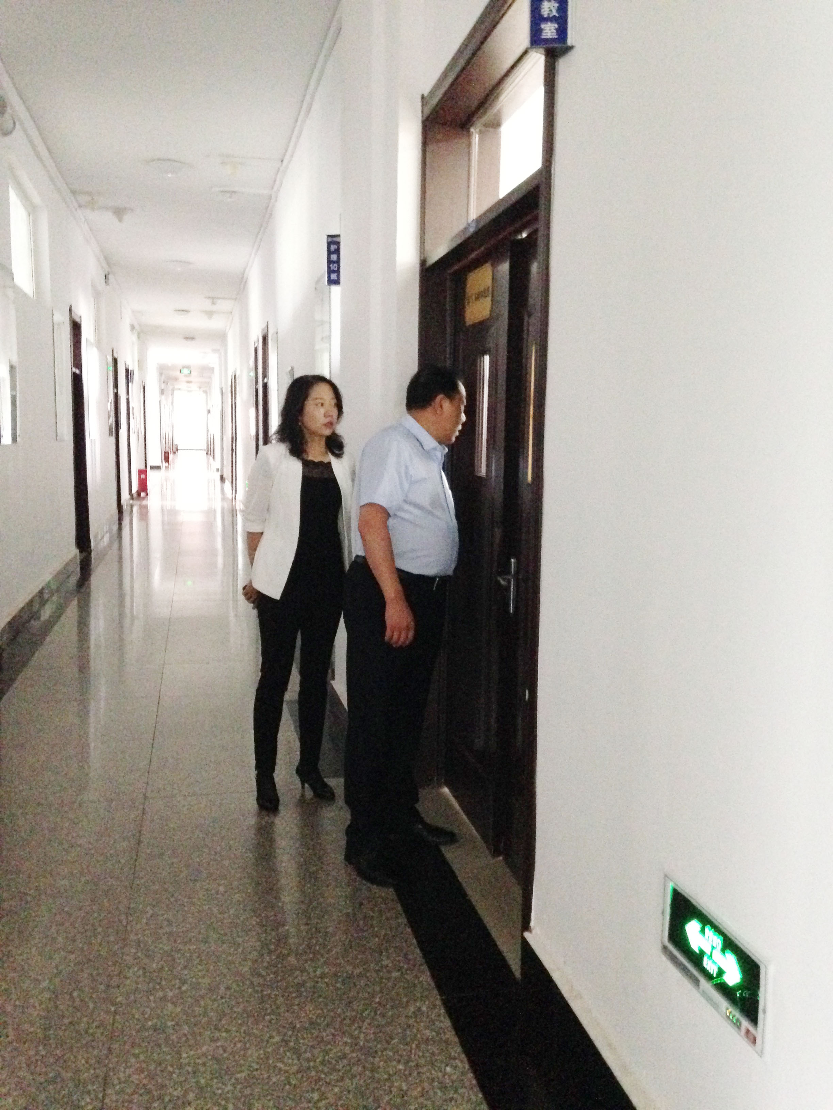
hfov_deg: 42.9
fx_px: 1059
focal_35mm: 33
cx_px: 416
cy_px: 555
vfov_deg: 55.4
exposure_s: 1/15
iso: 800
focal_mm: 4.12
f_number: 2.4
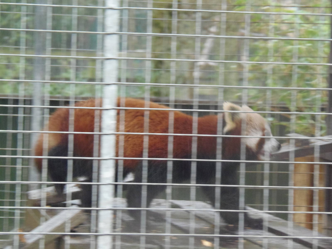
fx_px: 1765
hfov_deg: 10.7
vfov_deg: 8.1
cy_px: 124
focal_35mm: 184
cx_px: 166
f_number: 4.9
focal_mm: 34
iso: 400
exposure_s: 1/50
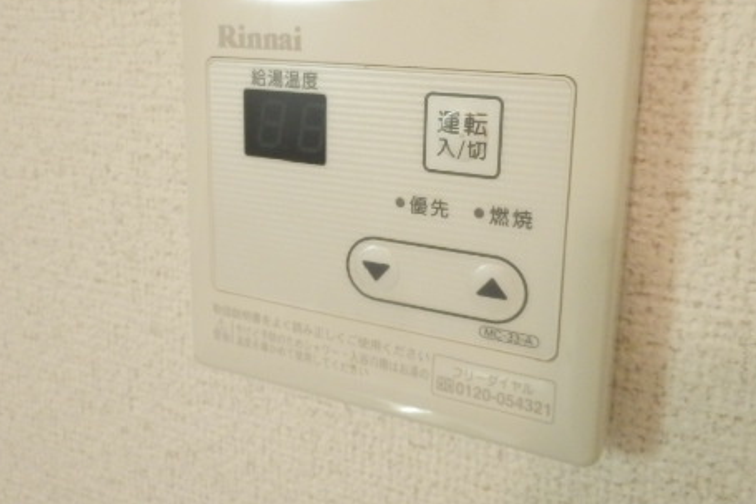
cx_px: 366
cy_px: 161
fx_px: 735
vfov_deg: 37.4
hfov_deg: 54.4
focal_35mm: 35
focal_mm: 4.2
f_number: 3
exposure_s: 1/15
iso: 800
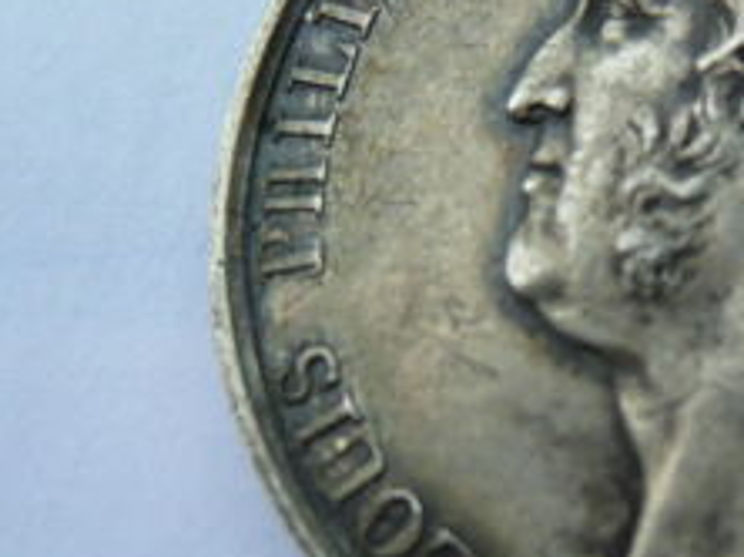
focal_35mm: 78
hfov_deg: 24.0
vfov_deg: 18.9
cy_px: 245
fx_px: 1675
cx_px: 744
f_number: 3.4
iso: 100
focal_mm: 4.9
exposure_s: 1/200
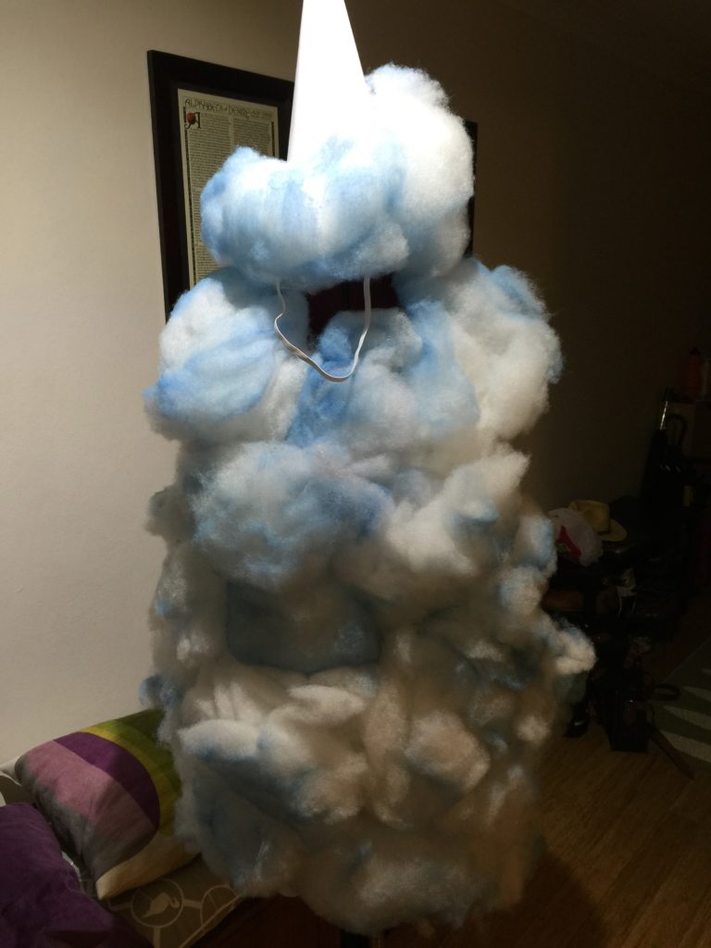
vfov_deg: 61.7
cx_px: 356
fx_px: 794
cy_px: 474
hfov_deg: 48.2
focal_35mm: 29
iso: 40
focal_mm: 4.15
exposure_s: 1/17
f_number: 2.2
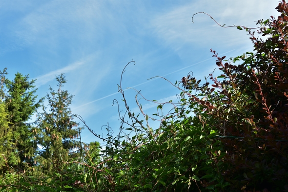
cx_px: 144
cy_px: 97
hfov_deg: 32.9
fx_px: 488
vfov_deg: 22.2
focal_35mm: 61
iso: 200
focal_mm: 40
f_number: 11
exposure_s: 1/125
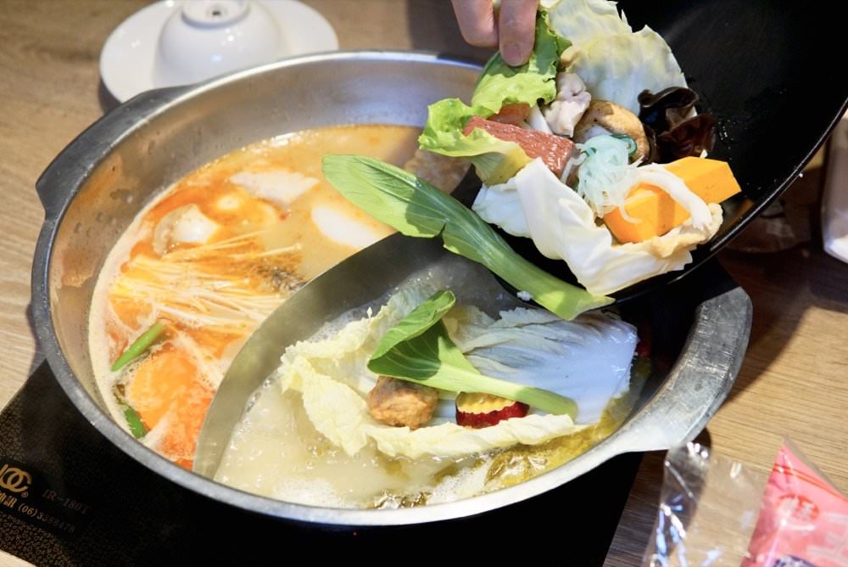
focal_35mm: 45
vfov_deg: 29.9
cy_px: 284
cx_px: 424
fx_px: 1061
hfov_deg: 43.6
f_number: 4
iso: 500
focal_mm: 30
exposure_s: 1/160
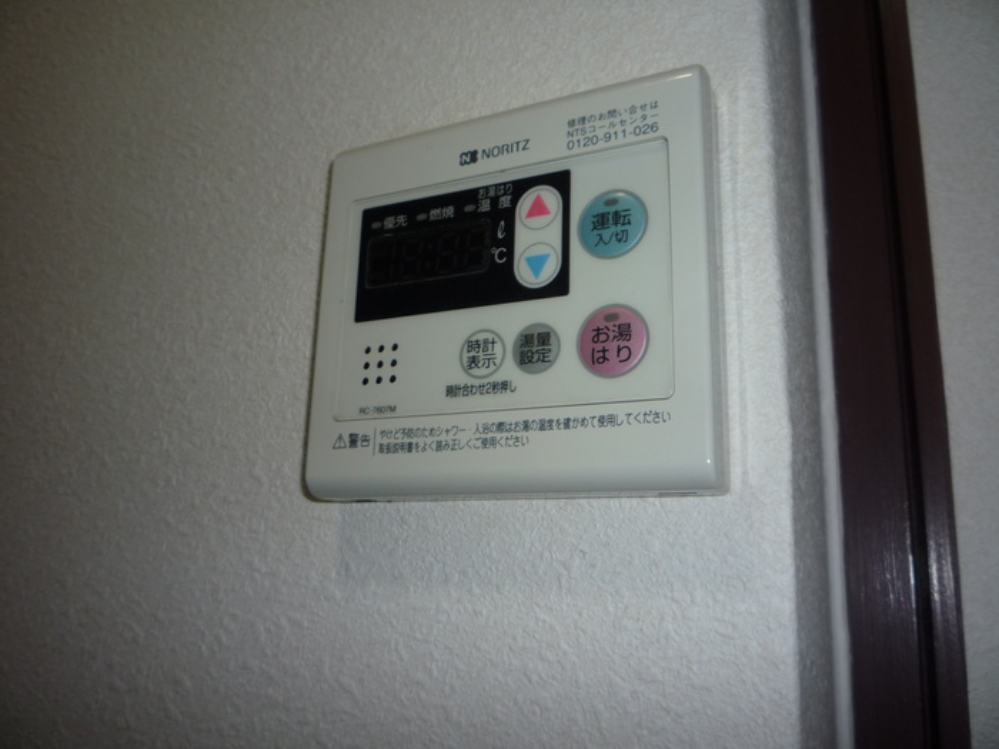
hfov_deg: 60.0
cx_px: 500
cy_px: 374
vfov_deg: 46.8
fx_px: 866
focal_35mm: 30
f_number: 4
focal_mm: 5.2
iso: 100
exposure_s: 1/30
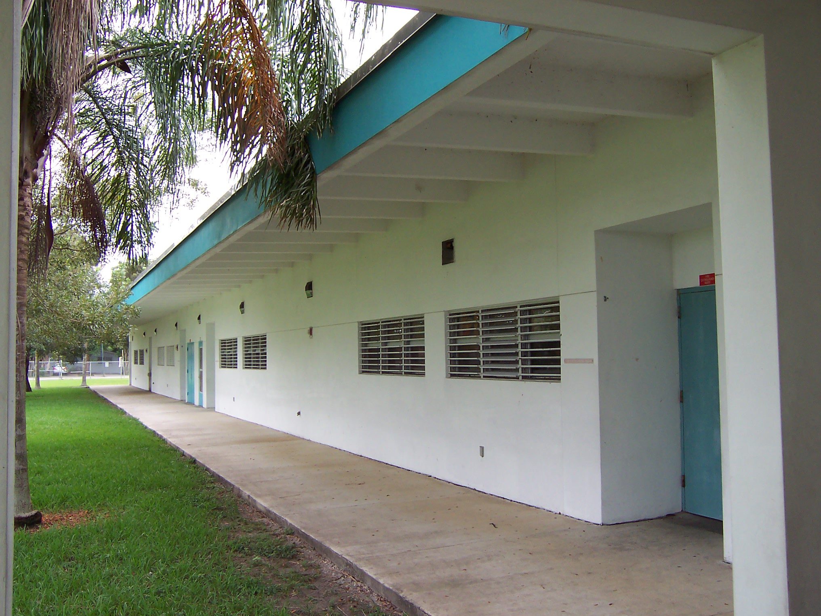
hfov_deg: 51.4
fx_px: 854
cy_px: 308
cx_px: 410
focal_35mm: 36
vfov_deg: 39.7
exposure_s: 1/180
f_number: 3.4
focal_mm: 5.6
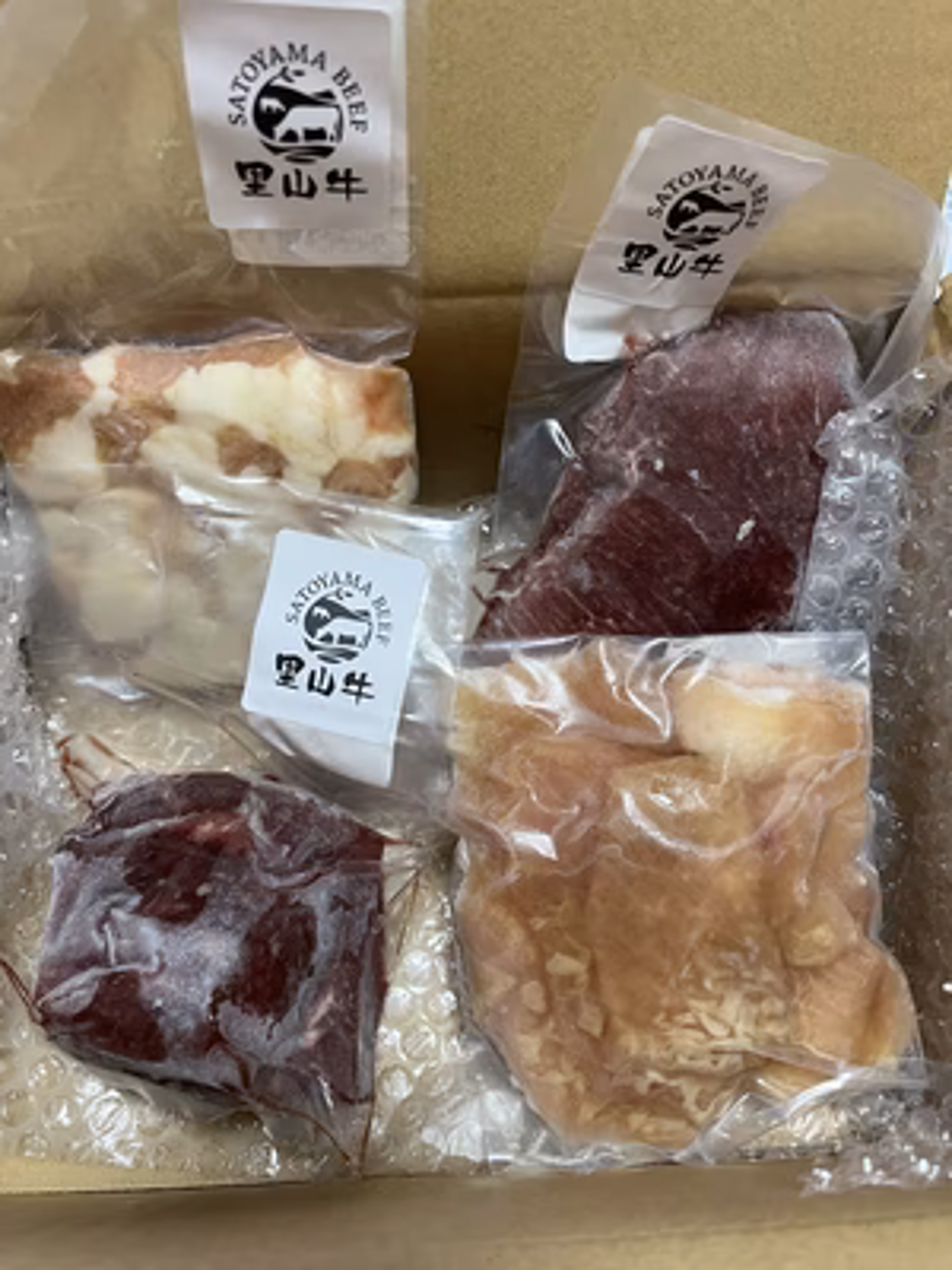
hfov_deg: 53.1
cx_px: 476
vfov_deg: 67.3
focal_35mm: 26
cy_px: 635
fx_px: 953
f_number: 1.6
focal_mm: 5.1
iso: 160
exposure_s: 1/59
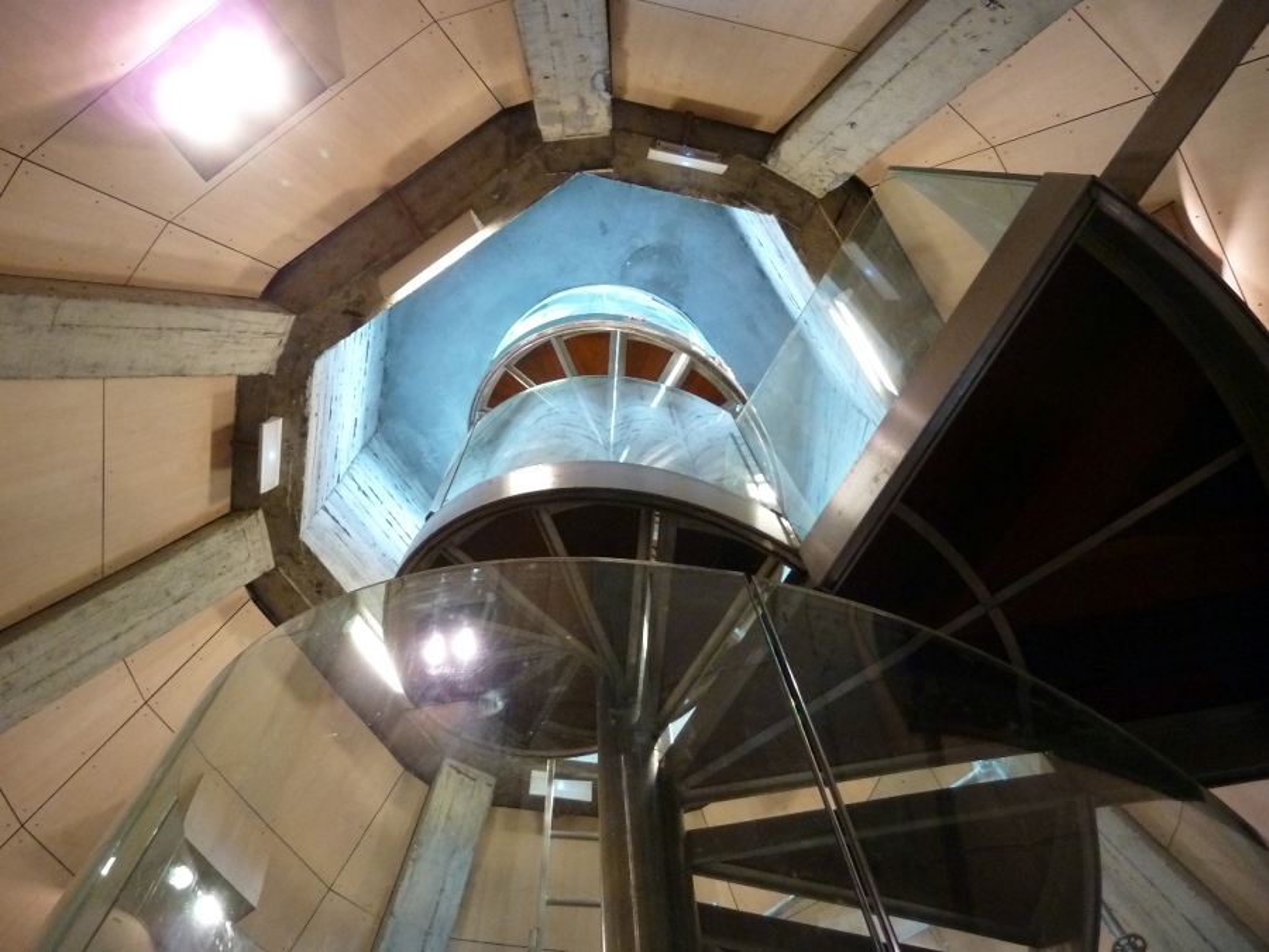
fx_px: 916
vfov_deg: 54.9
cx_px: 634
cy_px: 476
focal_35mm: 25
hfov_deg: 69.4
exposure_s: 1/25
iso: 400
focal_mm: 4.1
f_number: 3.3
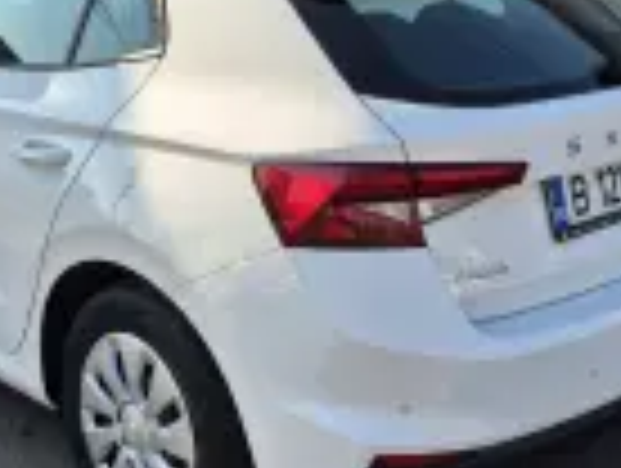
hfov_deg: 32.0
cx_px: 225
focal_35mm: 60
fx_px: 1078
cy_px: 144
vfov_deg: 24.3
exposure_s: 1/962
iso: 25
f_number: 1.8
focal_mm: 5.4
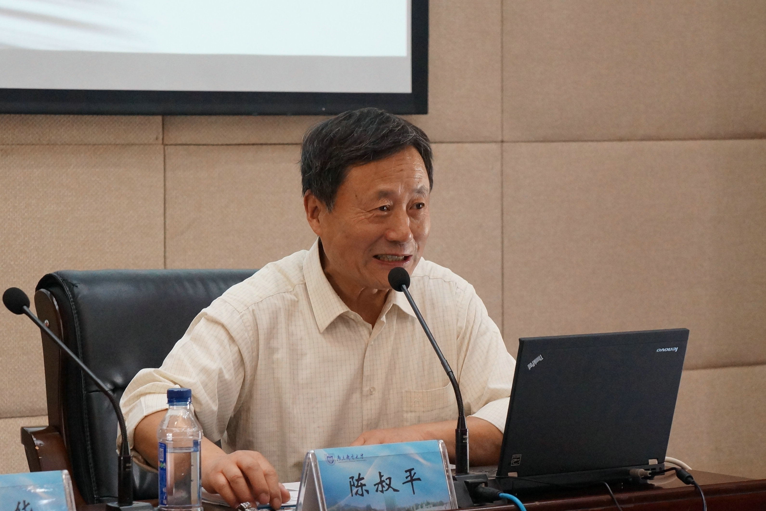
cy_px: 256
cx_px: 383
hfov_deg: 24.6
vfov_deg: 16.6
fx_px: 1755
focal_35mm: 82
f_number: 5.6
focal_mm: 55
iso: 1600
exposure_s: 1/100
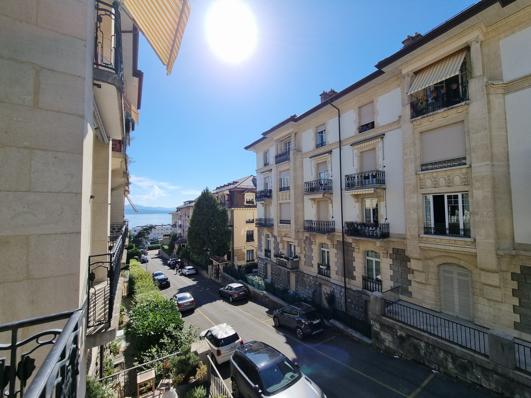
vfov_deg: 89.9
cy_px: 199
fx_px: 199
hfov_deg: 106.2
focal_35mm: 13
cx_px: 266
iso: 50
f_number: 2.2
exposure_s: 1/2552
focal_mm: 2.2
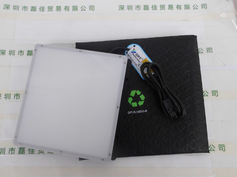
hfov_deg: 67.3
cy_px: 88
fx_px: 178
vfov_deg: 53.1
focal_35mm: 26
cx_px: 118
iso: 100
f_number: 3.2
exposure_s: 1/490
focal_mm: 4.6
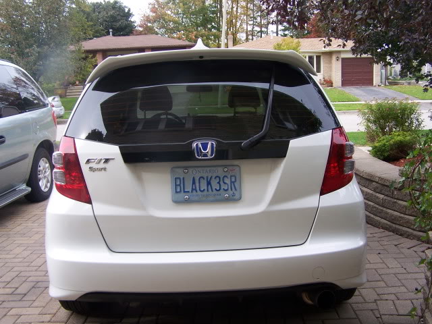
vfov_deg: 37.7
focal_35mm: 38
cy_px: 162
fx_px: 474
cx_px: 216
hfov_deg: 49.0
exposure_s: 1/200
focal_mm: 6.3
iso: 80
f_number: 2.8
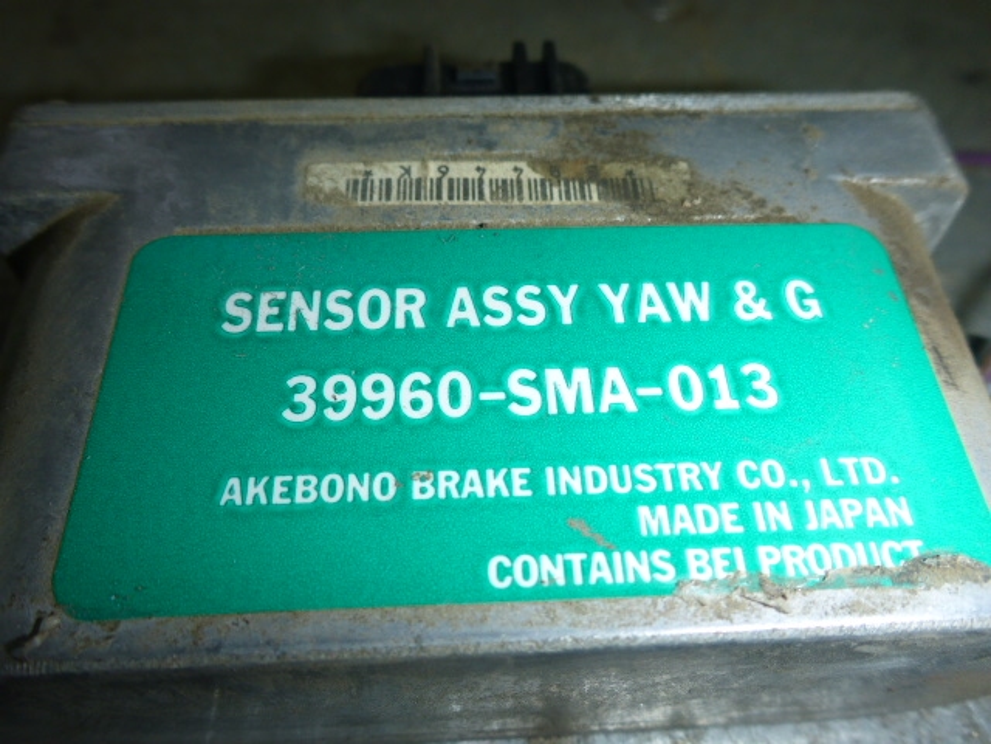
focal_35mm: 28
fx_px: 802
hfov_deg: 63.4
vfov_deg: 49.7
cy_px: 372
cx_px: 496
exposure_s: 1/60
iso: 100
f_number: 3.3
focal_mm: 4.9
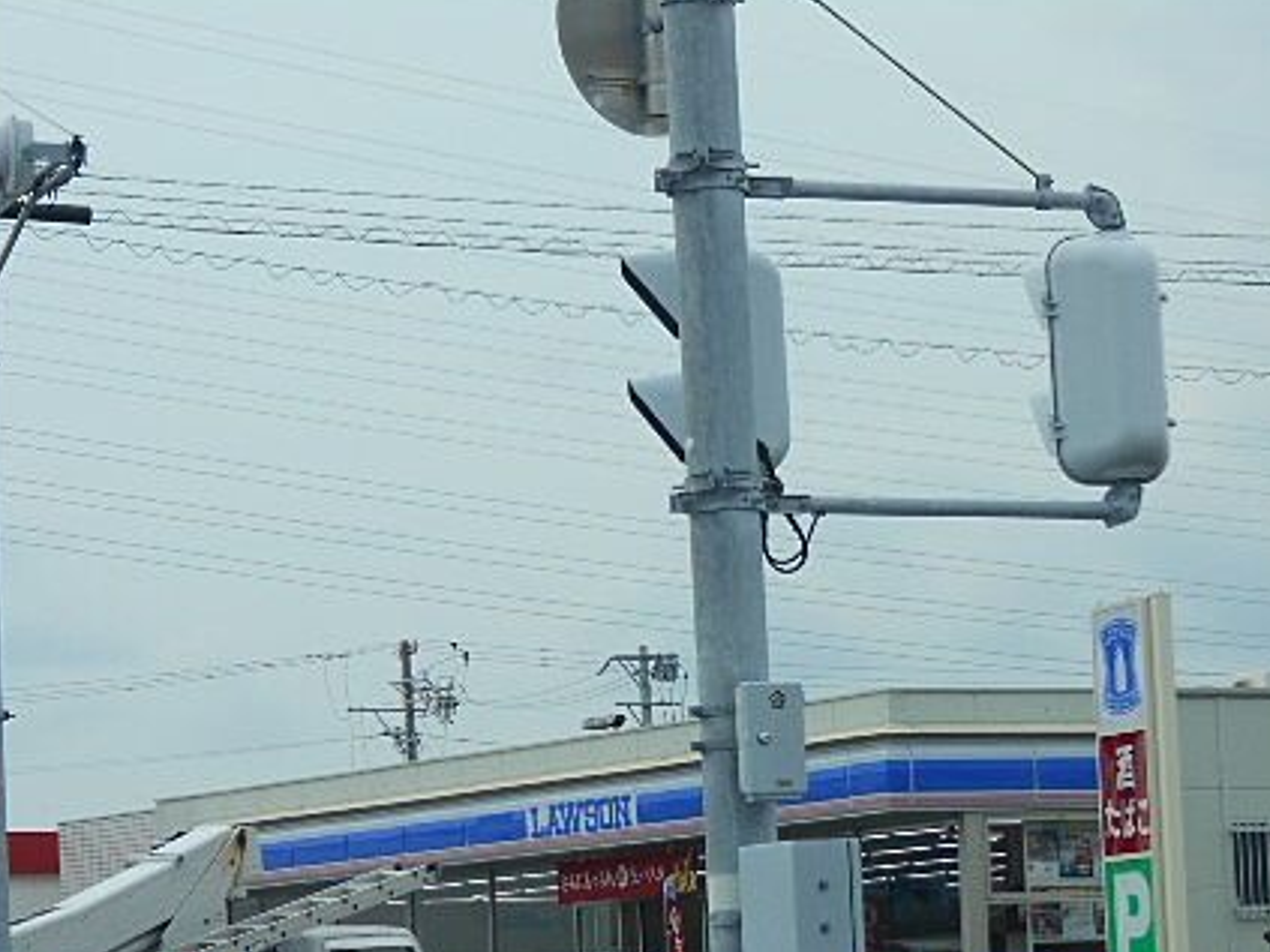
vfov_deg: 8.7
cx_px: 733
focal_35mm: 171
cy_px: 703
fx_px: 6272
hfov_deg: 11.6
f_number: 6
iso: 80
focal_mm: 20.1
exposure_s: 1/320
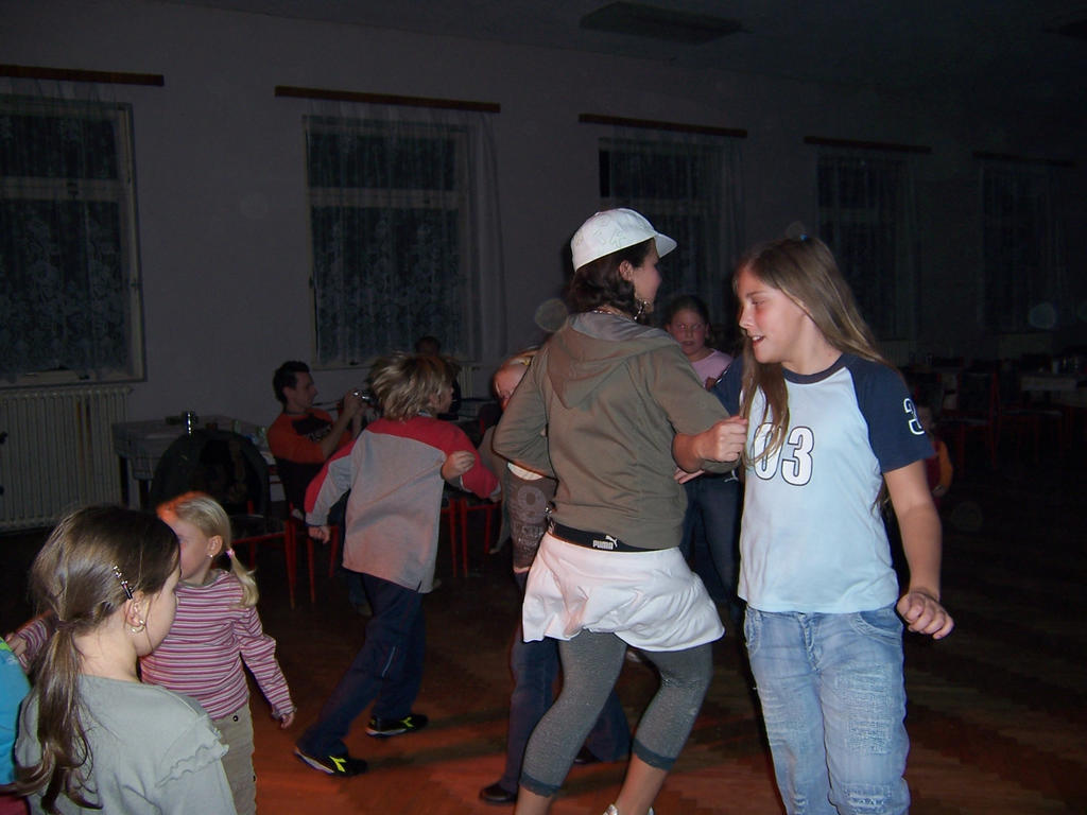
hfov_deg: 55.4
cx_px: 544
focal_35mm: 33
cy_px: 408
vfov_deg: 42.9
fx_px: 1036
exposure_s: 1/60
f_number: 2.8
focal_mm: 5.5
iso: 80
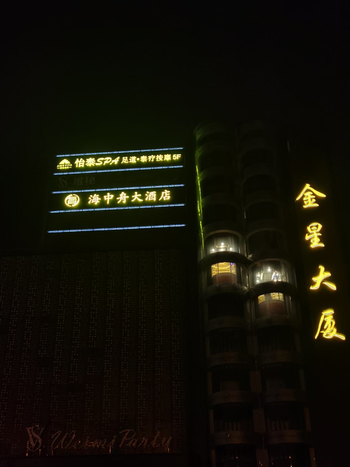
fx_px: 526
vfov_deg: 47.3
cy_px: 302
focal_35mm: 39
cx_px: 159
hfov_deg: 36.8
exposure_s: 1/100
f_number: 1.6
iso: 320
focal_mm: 5.56
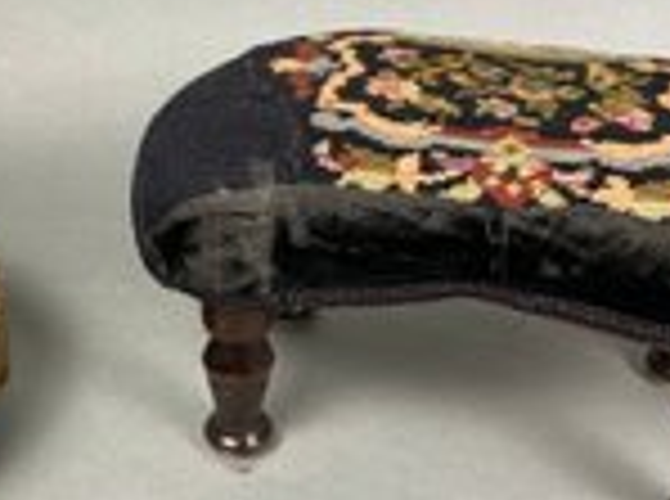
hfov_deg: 31.9
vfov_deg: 24.3
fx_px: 1159
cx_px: 205
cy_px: 291
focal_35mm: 60
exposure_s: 1/60
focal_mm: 4.25
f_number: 1.8
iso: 64
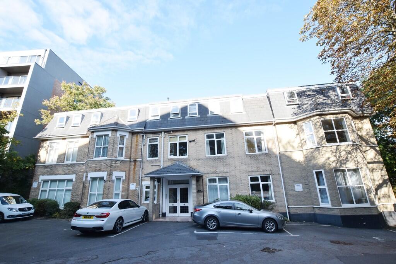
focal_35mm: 15
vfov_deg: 77.3
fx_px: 165
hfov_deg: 100.4
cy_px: 132
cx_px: 198
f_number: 9
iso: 800
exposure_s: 1/320
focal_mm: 10
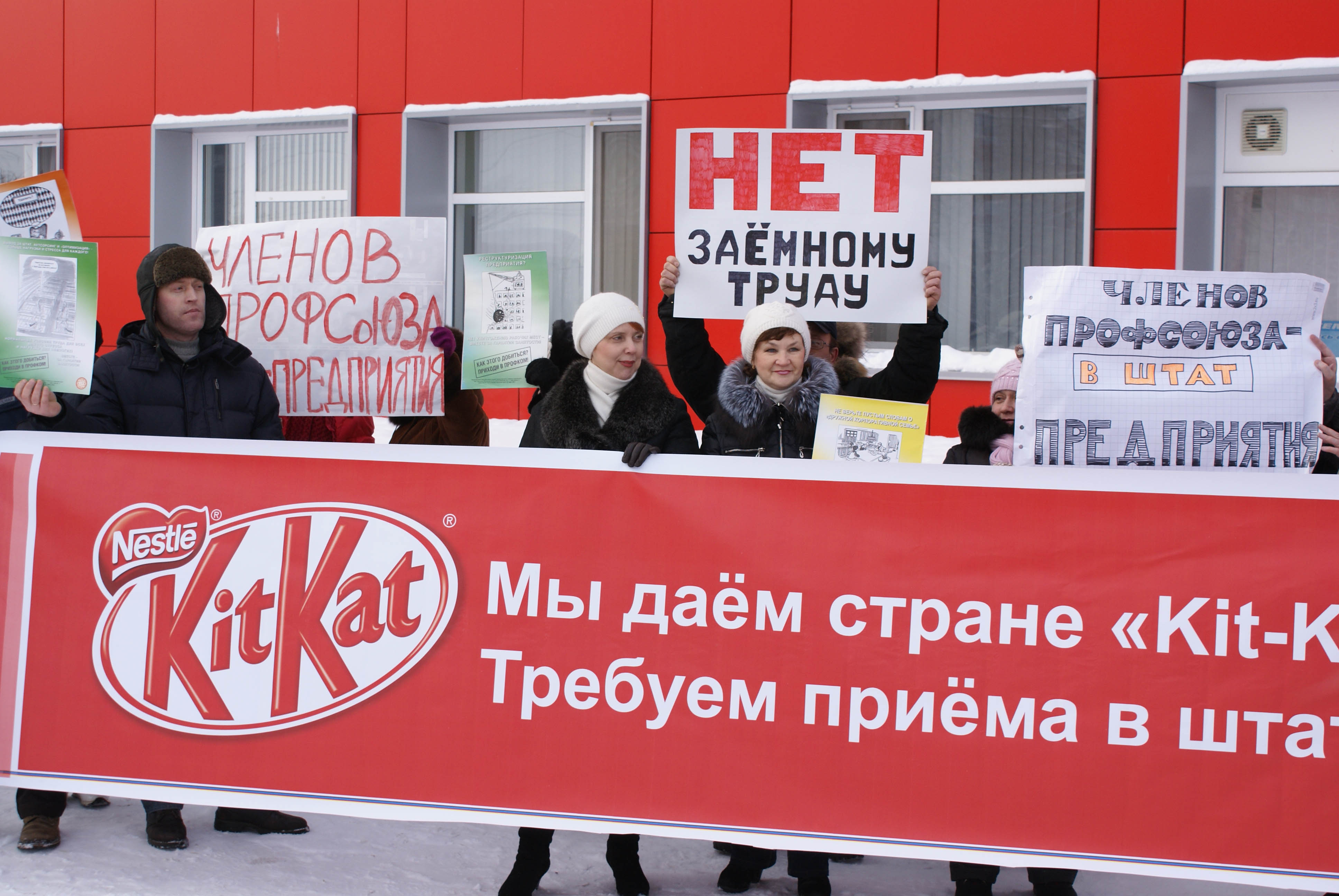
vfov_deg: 25.8
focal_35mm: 52
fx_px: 1955
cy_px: 448
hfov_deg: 37.8
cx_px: 670
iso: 100
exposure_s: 1/100
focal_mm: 35
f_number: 6.3
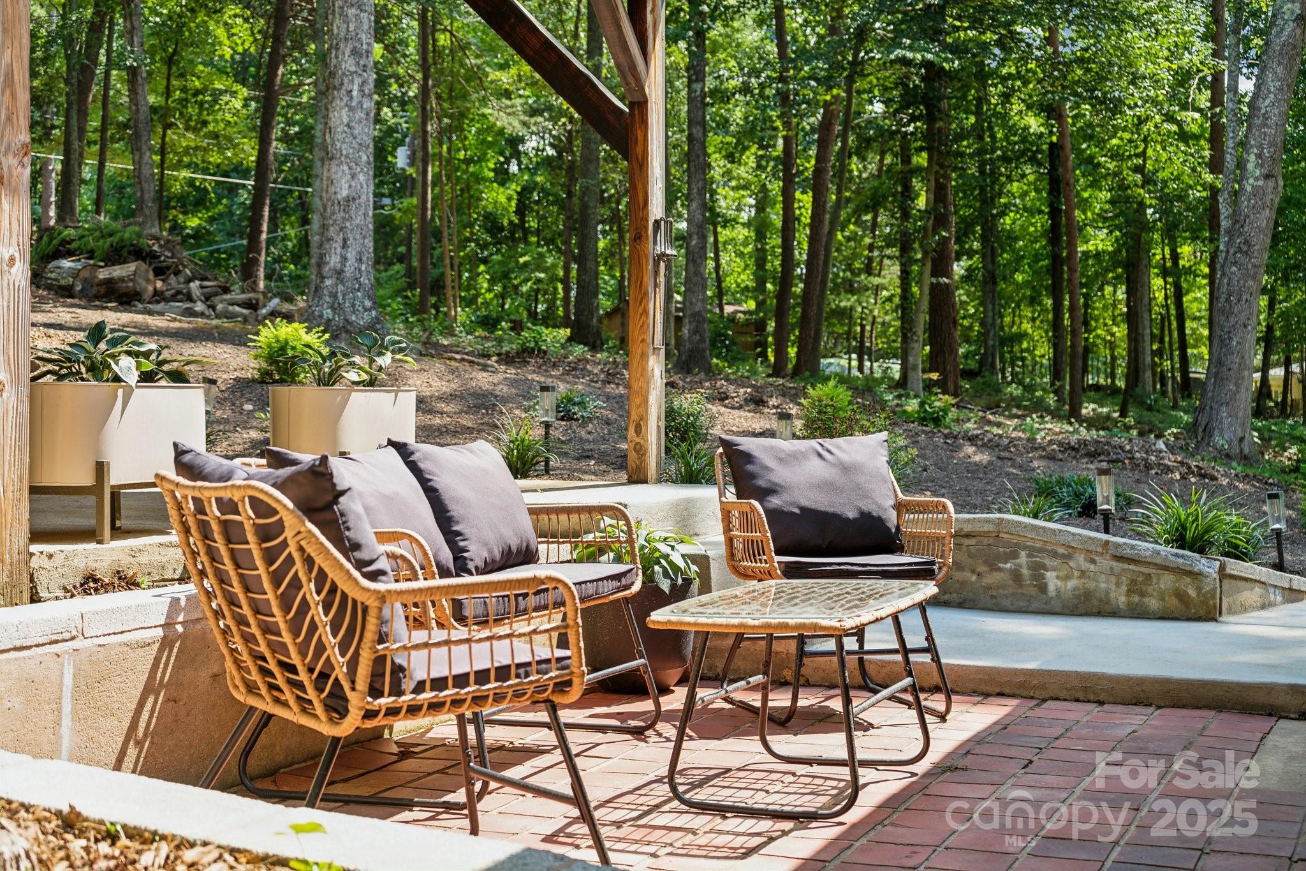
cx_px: 653
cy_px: 436
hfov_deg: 41.1
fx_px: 1741
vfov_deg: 28.1
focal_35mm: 48
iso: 100
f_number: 5.6
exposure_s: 1/160
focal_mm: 48
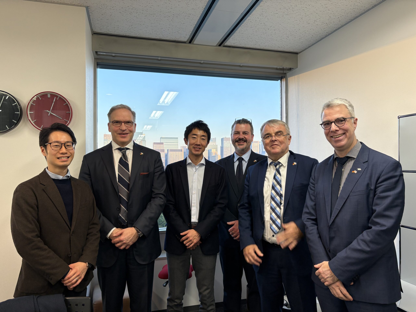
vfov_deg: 53.1
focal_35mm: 26
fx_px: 312
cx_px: 208
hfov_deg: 67.3
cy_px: 156
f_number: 1.6
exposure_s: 1/100
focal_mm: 5.96
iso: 80
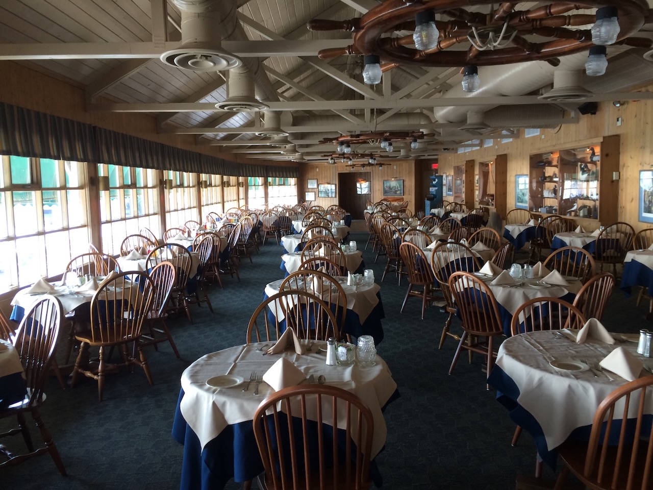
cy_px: 245
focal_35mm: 29
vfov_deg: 48.2
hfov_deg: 61.7
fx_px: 547
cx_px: 326
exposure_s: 1/30
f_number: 2.2
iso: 64
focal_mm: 4.15
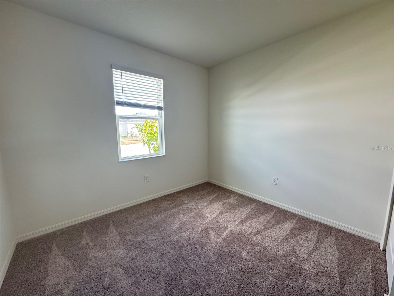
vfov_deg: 85.7
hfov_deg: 102.1
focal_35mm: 14
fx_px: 159
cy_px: 148
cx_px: 197
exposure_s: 1/120
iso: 250
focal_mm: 2.22
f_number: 2.2
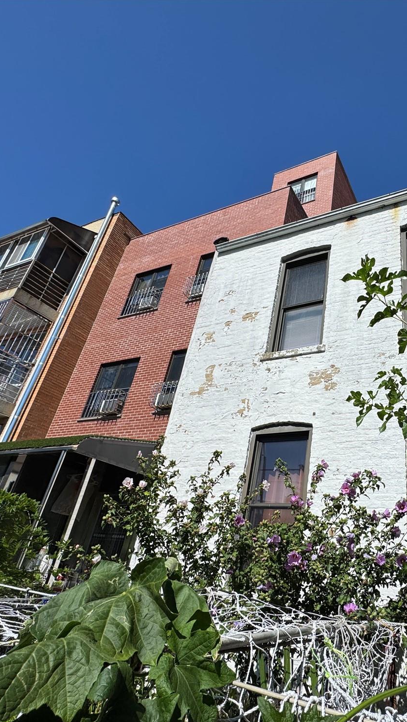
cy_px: 372
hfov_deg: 50.8
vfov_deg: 83.8
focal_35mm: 21
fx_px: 403
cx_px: 318
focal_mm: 2.22
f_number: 2.2
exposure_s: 1/3906
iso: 40
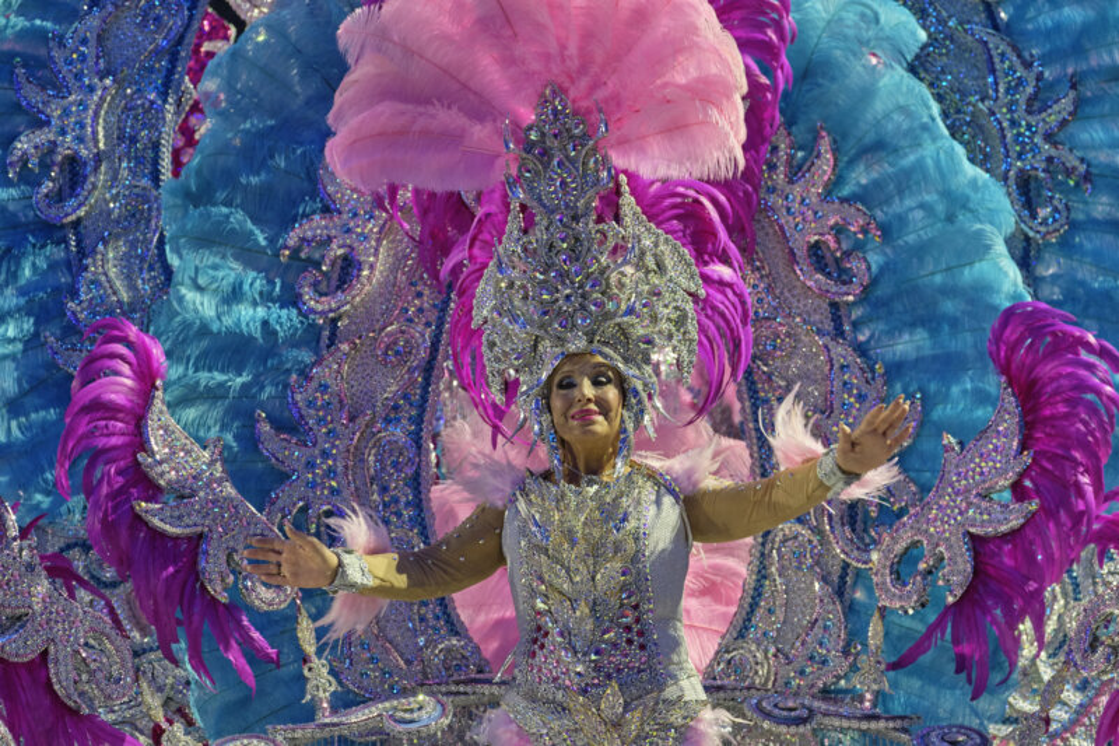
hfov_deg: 19.1
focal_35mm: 107
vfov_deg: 12.8
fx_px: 3325
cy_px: 373
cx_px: 560
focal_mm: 71.5
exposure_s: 1/250
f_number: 2.8
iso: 1250
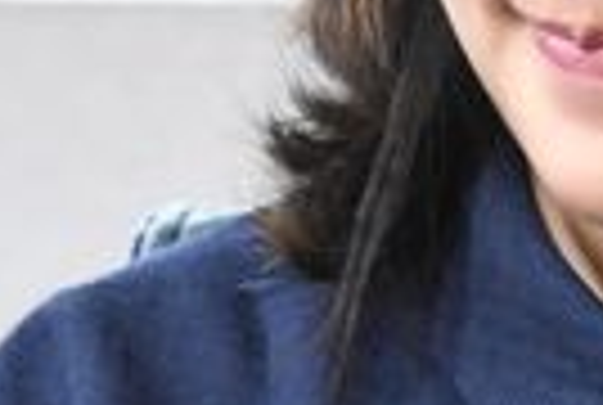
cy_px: 380
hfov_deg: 3.5
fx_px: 9972
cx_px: 778
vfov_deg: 2.3
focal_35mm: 594
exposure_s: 1/30
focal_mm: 52
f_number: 6.3
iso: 1600
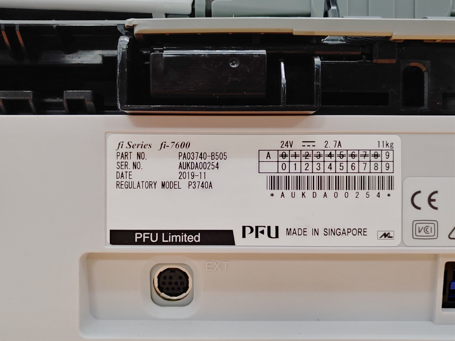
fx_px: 473
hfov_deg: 51.4
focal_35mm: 36
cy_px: 170
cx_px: 228
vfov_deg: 39.7
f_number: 1.8
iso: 50
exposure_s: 1/120
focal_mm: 4.36
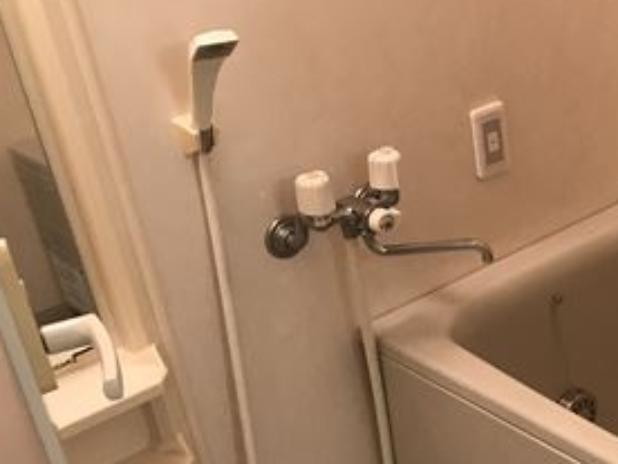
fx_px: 1160
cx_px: 652
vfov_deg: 22.3
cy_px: 379
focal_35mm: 65
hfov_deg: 27.7
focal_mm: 3.99
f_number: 1.8
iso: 50
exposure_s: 1/17
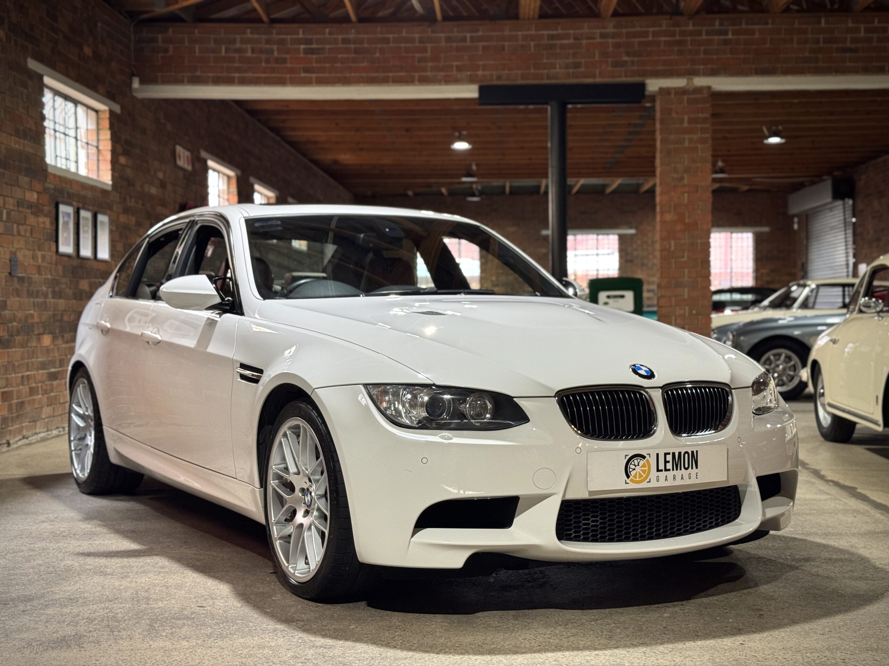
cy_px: 333
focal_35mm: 48
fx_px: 1233
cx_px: 444
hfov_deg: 39.7
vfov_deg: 30.3
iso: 125
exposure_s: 1/50
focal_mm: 6.76
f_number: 1.78
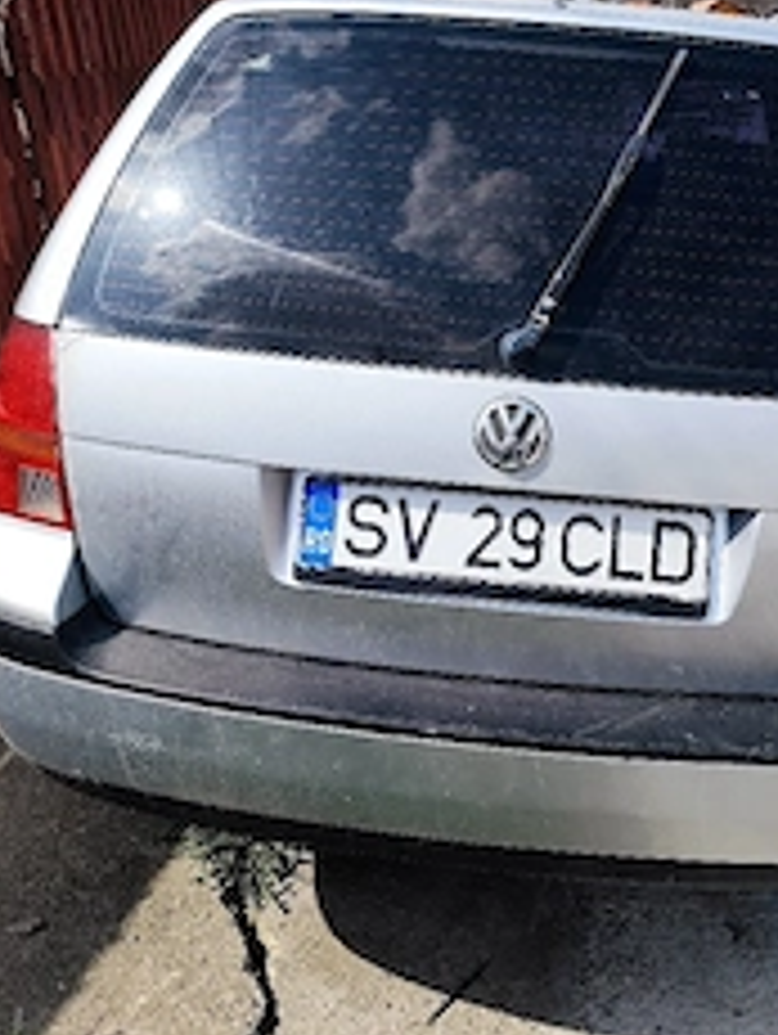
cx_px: 540
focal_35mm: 40
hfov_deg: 35.5
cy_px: 315
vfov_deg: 45.8
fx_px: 1196
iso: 50
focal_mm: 6.14
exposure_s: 1/1429
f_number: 1.65
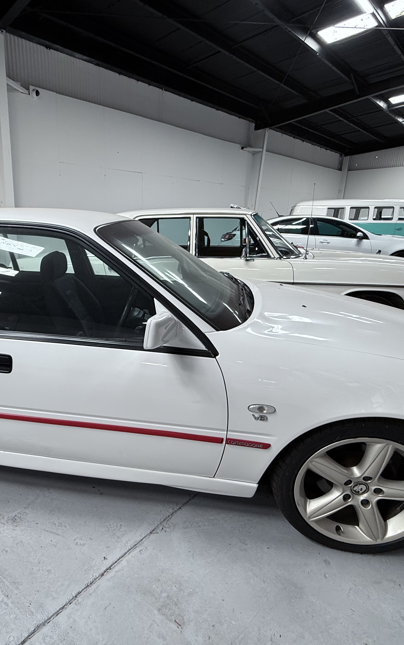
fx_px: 370
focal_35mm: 21
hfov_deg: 55.9
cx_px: 130
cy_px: 335
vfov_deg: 82.2
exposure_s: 1/100
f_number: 2.2
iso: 125
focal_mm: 2.22
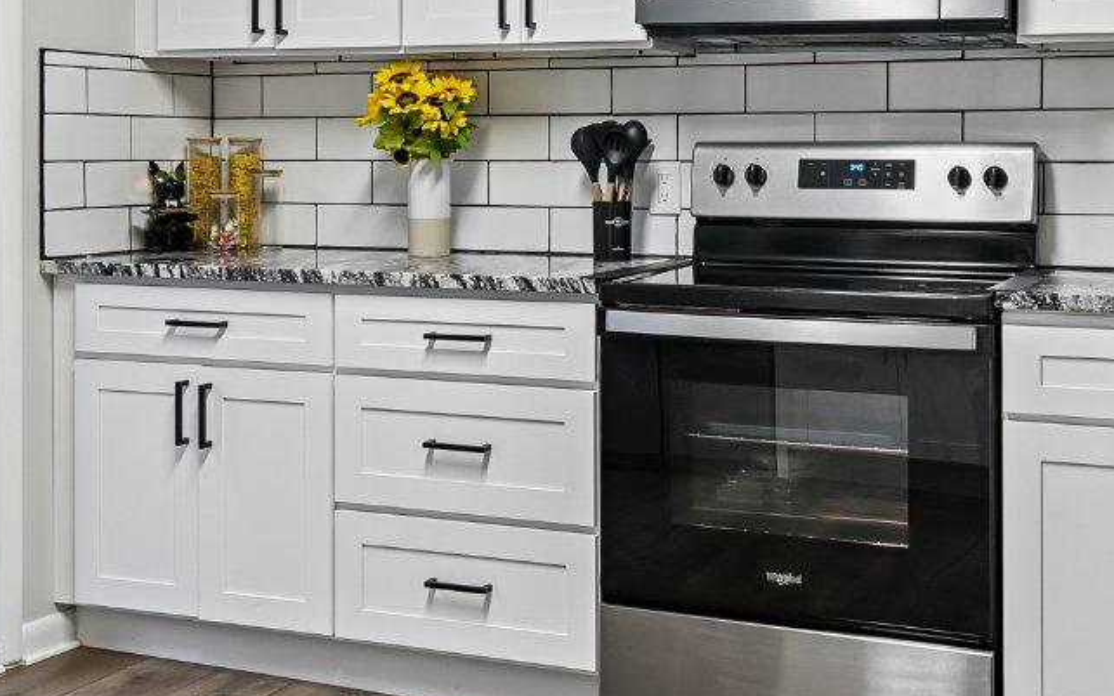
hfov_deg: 38.9
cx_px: 562
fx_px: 1578
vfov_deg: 24.5
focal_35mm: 52
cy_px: 148
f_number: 8
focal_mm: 16
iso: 100
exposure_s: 1/3.33
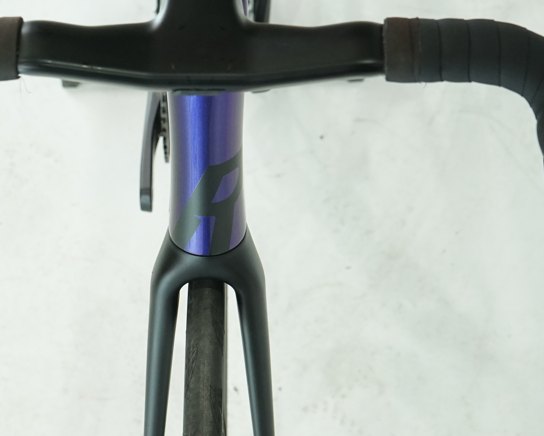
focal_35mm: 87
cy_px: 288
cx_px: 168
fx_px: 1401
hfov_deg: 21.9
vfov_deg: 17.6
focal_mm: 40
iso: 1600
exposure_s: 1/200
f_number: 5.6
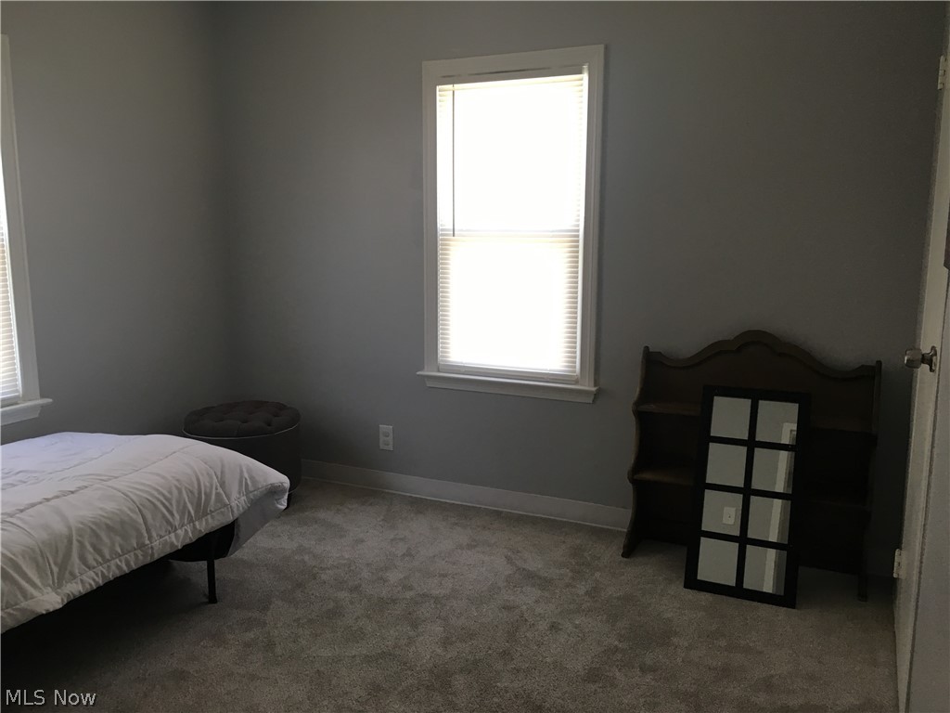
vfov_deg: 48.2
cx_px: 475
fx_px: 796
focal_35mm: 29
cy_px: 356
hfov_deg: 61.7
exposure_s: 1/30
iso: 32
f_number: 2.2
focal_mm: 4.15
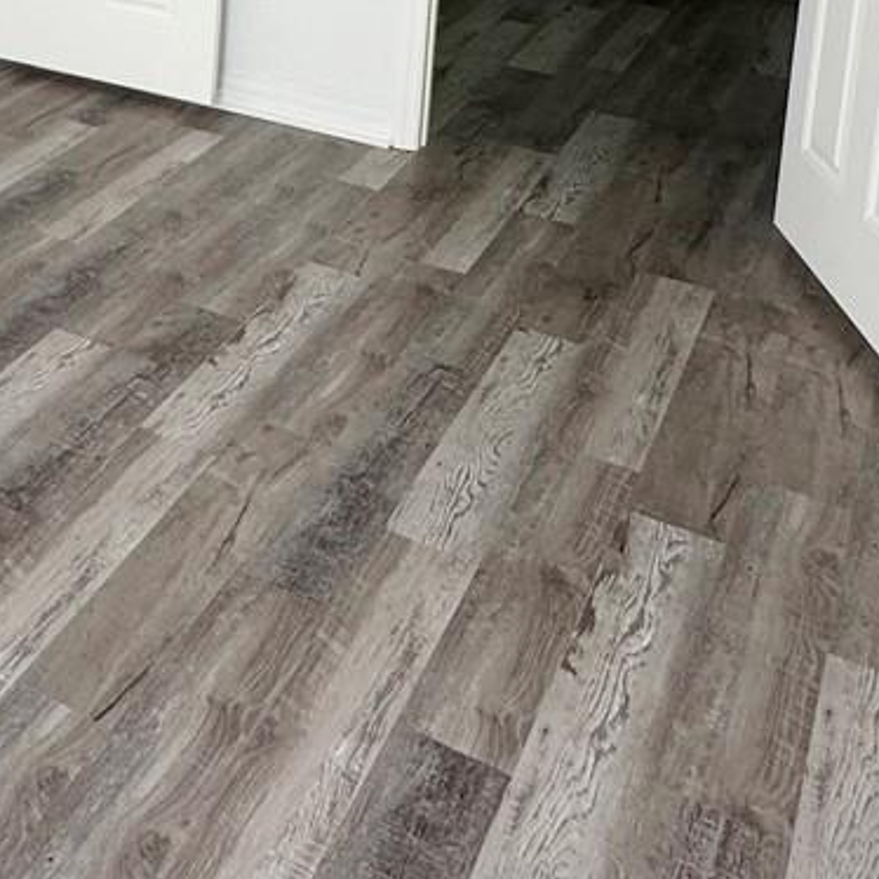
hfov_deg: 26.5
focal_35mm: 53
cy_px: -174
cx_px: -308
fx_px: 1523
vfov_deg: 28.1
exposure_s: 1/99
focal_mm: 2.22
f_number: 2.2
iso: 40
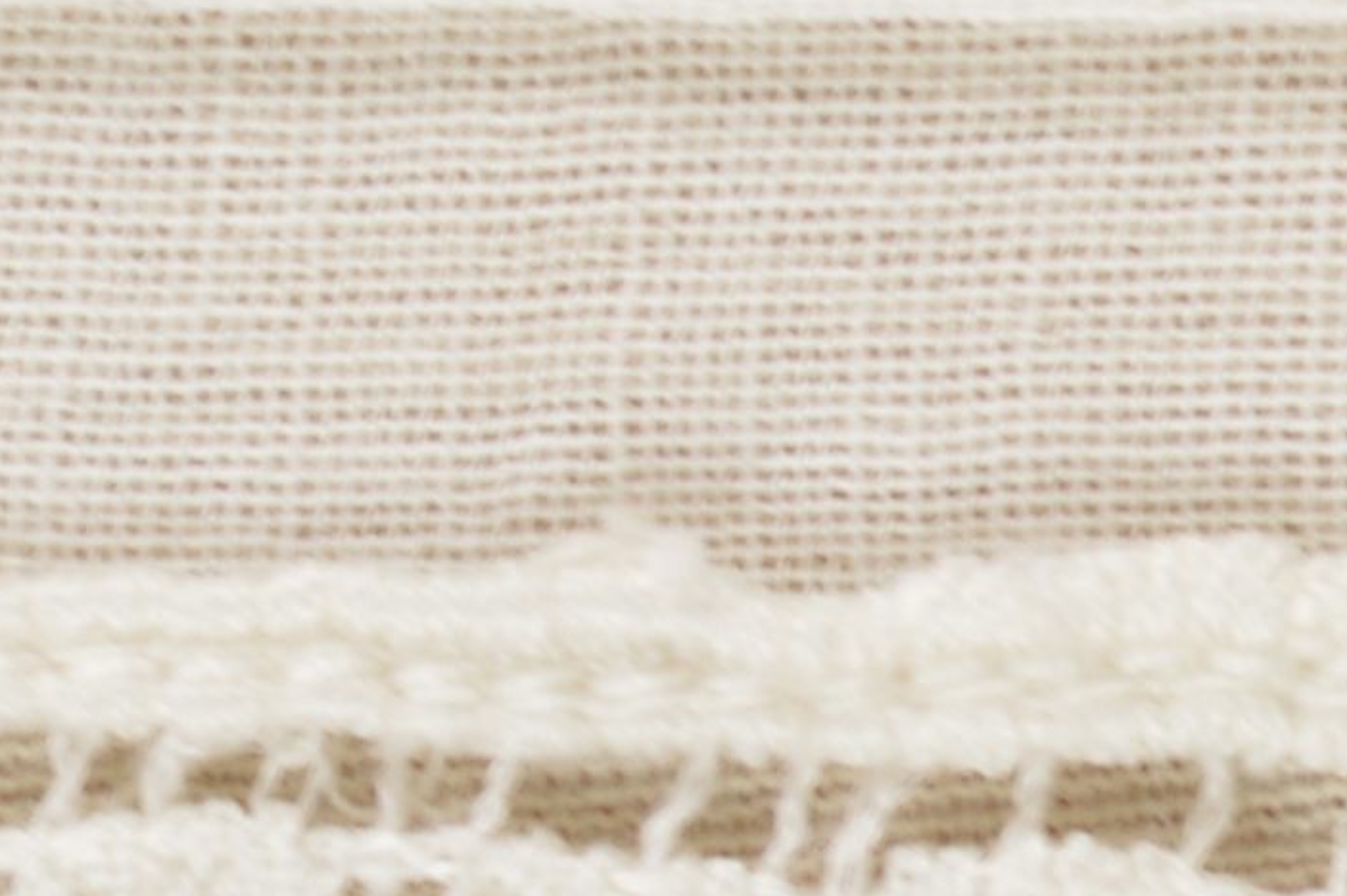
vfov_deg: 2.6
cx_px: 946
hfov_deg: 3.9
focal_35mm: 530
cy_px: 2026
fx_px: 19824
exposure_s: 1/80
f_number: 16
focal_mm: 55
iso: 100
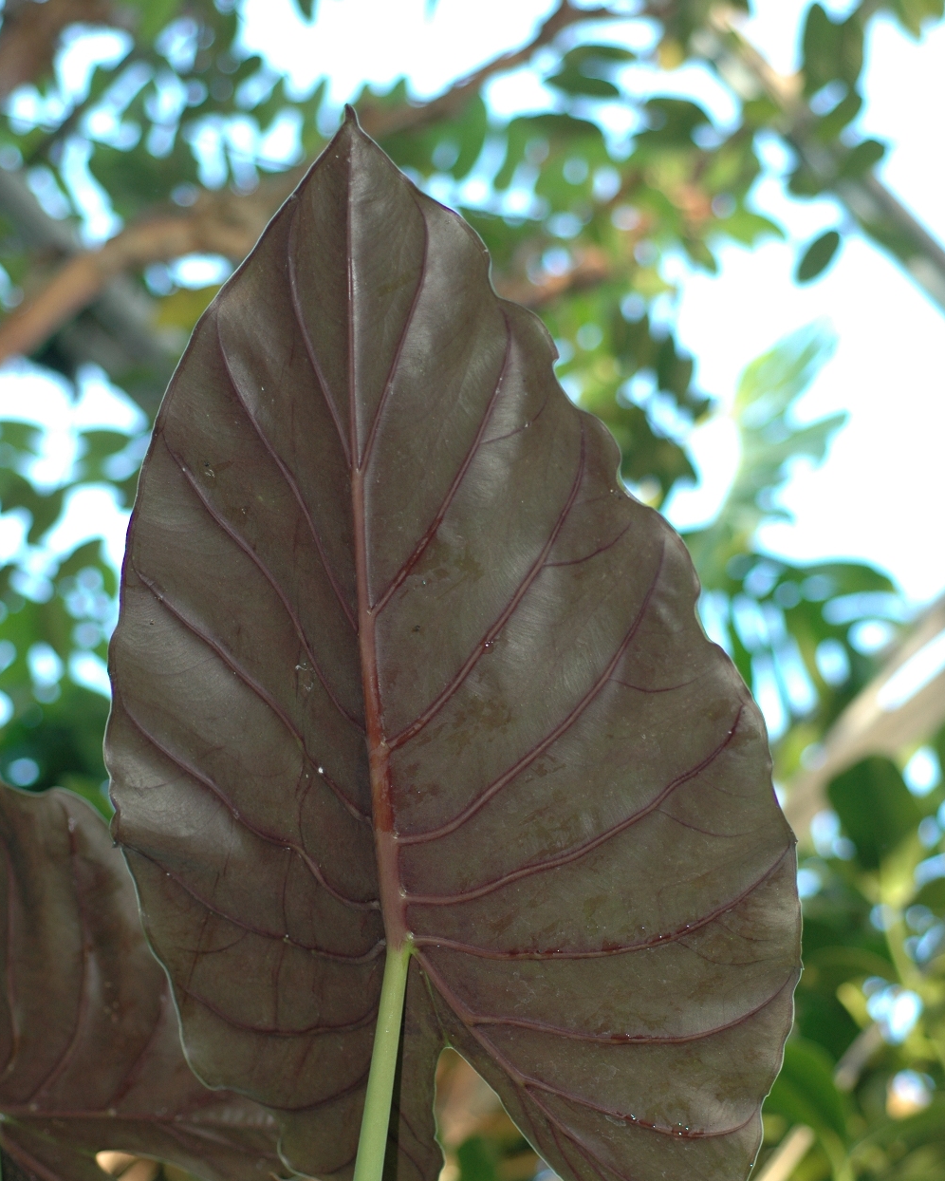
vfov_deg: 18.8
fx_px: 3564
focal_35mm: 102
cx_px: 473
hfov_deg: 15.1
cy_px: 706
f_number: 3.2
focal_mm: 60
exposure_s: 1/60
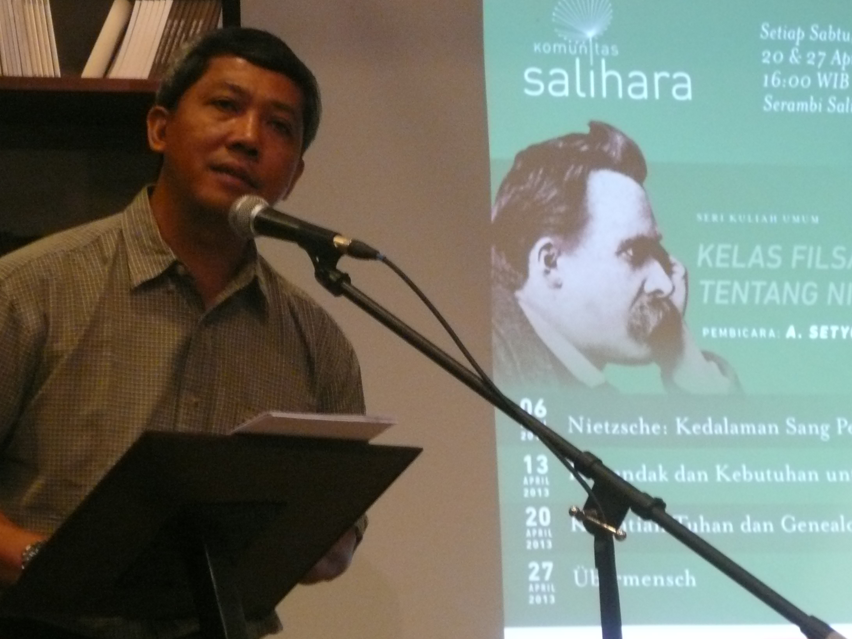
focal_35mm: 125
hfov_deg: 15.8
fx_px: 3076
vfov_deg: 11.9
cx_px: 409
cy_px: 305
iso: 400
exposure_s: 1/8
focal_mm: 14.7
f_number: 4.7
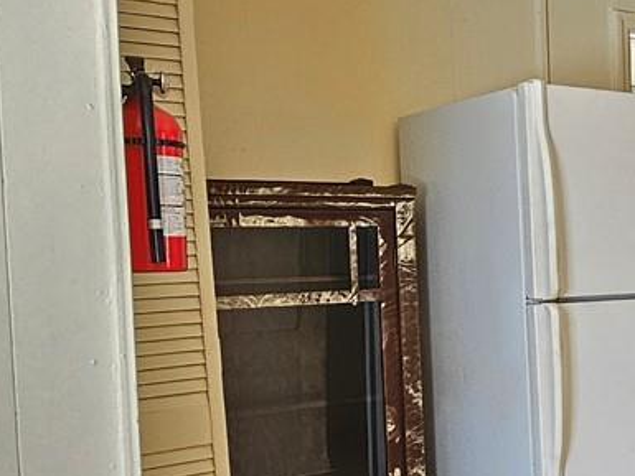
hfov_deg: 27.6
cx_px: 886
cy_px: 288
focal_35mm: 54
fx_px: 991
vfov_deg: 27.0
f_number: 2.2
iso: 80
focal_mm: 2.2
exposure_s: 1/60
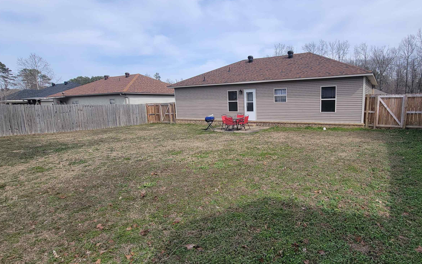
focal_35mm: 18
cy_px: 136
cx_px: 265
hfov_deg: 89.2
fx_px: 207
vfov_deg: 65.0
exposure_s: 1/1550
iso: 50
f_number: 2.2
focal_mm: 2.2
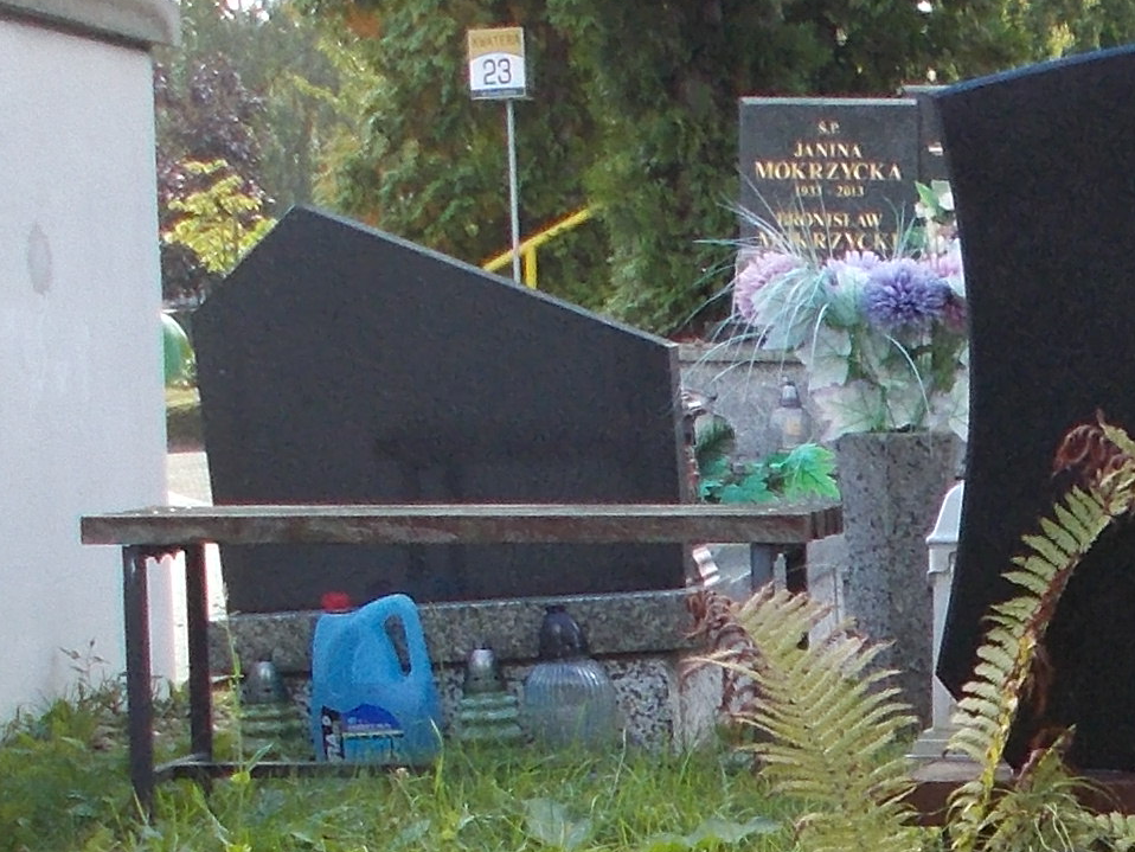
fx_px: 4100
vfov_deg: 11.6
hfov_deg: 15.3
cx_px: 1317
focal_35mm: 125
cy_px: 1037
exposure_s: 1/125
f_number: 3.2
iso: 80
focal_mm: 4.6
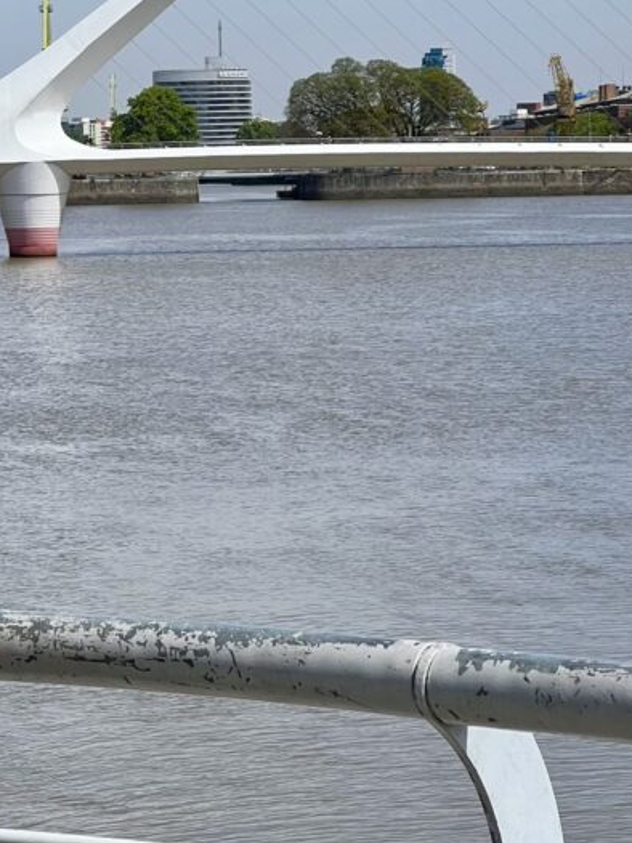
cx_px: 63
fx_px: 3654
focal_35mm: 150
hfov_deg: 9.8
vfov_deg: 13.2
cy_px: 282
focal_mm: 9
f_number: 2.8
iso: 32
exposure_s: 1/1167
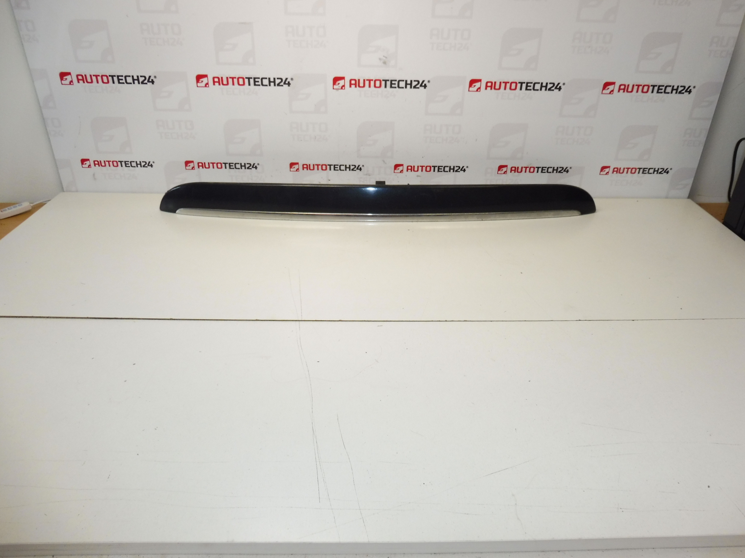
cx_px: 372
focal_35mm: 24
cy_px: 279
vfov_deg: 56.8
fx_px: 517
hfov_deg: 71.6
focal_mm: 4.3
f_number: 3.5
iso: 200
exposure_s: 1/125
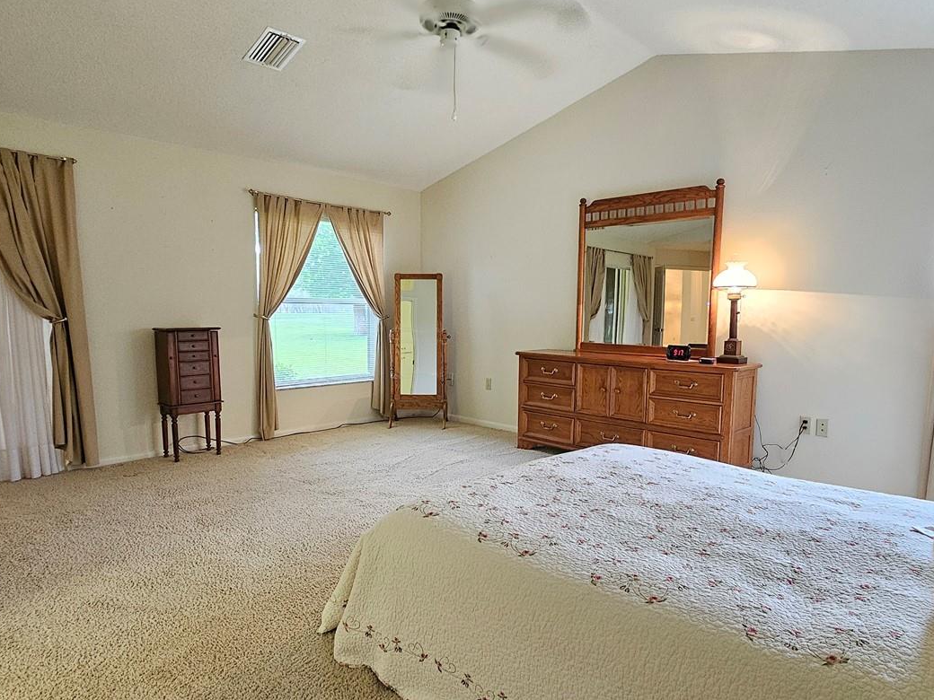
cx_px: 475
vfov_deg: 65.9
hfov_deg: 81.7
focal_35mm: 20
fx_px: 540
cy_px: 378
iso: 800
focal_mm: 2.2
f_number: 2.2
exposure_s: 1/24
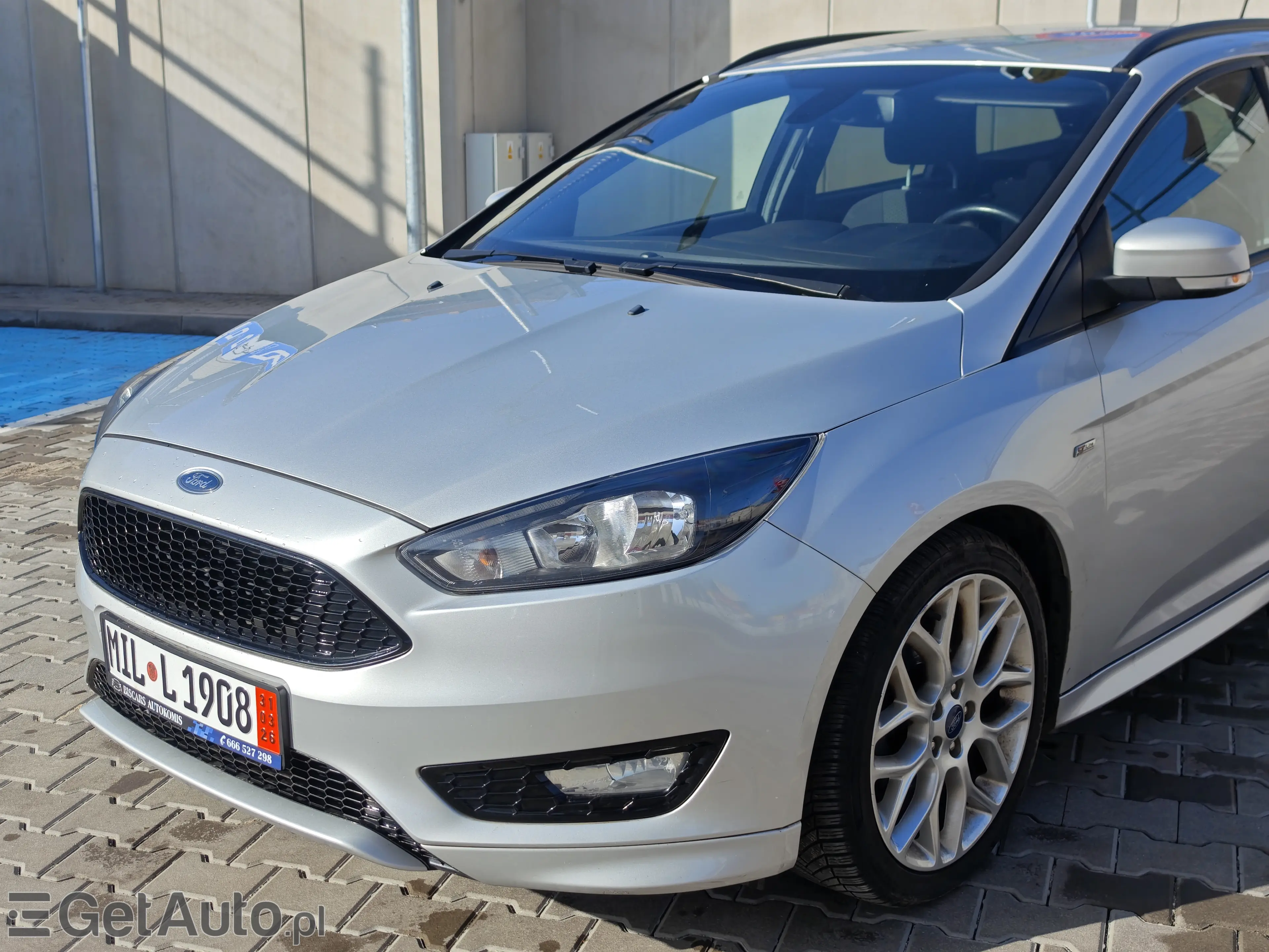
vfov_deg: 35.1
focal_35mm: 41
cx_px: 634
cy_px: 476
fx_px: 1503
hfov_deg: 45.8
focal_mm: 8.72
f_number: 2
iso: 50
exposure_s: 1/1938
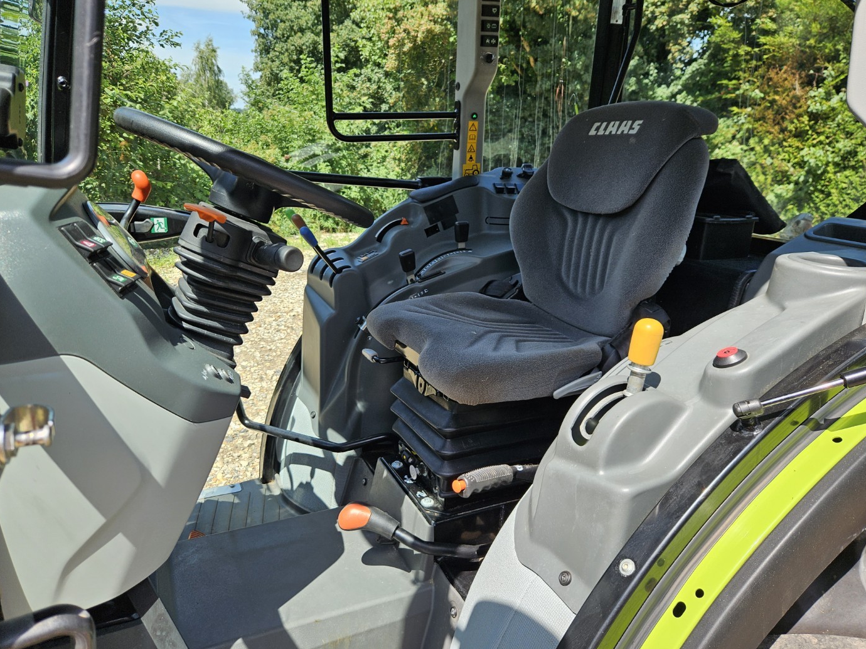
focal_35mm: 24
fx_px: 600
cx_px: 439
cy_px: 315
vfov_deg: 56.8
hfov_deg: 71.6
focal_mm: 5.4
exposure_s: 1/579
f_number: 1.8
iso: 25
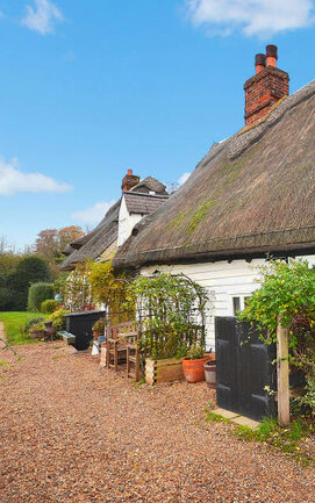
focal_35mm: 28
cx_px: 323
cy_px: 245
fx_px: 390
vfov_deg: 65.7
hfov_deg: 38.5
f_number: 4.2
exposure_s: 1/125
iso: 140
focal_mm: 11.5
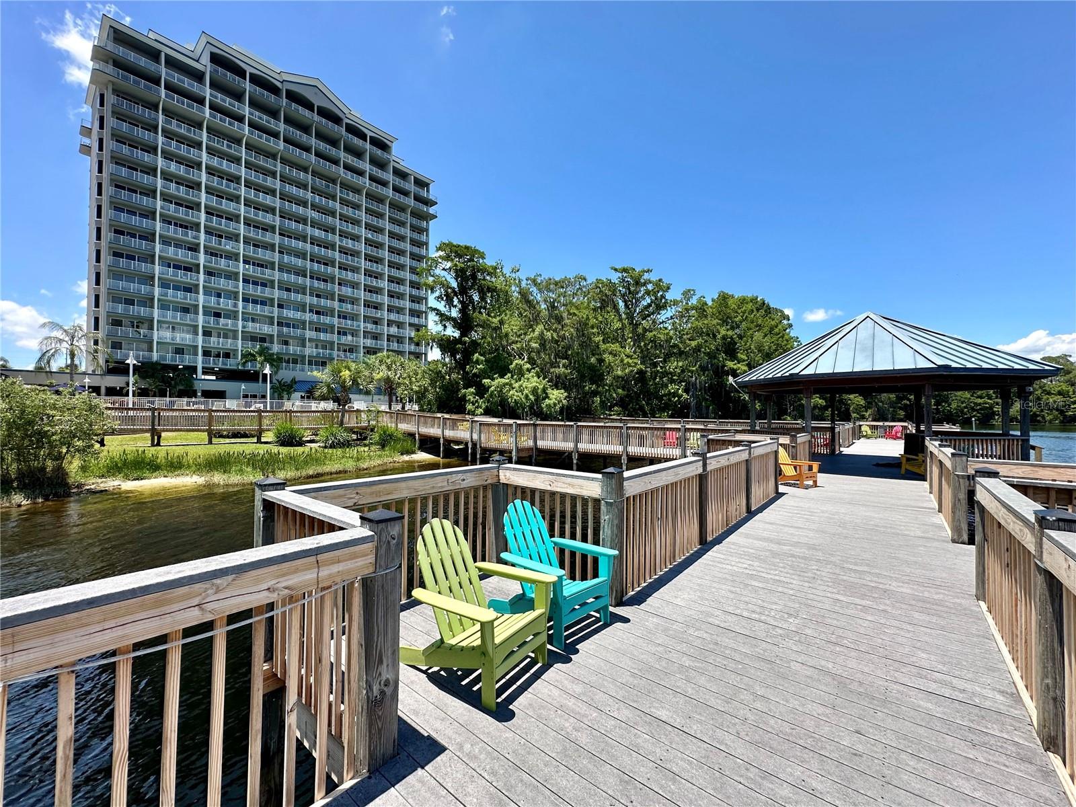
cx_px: 538
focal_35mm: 14
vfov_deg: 85.7
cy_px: 404
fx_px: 435
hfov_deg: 102.1
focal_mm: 2.22
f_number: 2.2
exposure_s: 1/1092
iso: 50
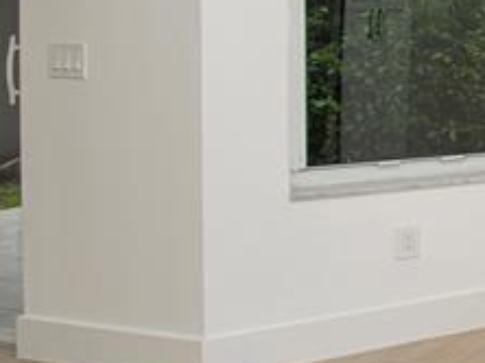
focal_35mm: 52
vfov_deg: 26.9
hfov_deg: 24.2
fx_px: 728
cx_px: 802
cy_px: 32
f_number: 9
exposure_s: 1/125
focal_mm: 10
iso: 400
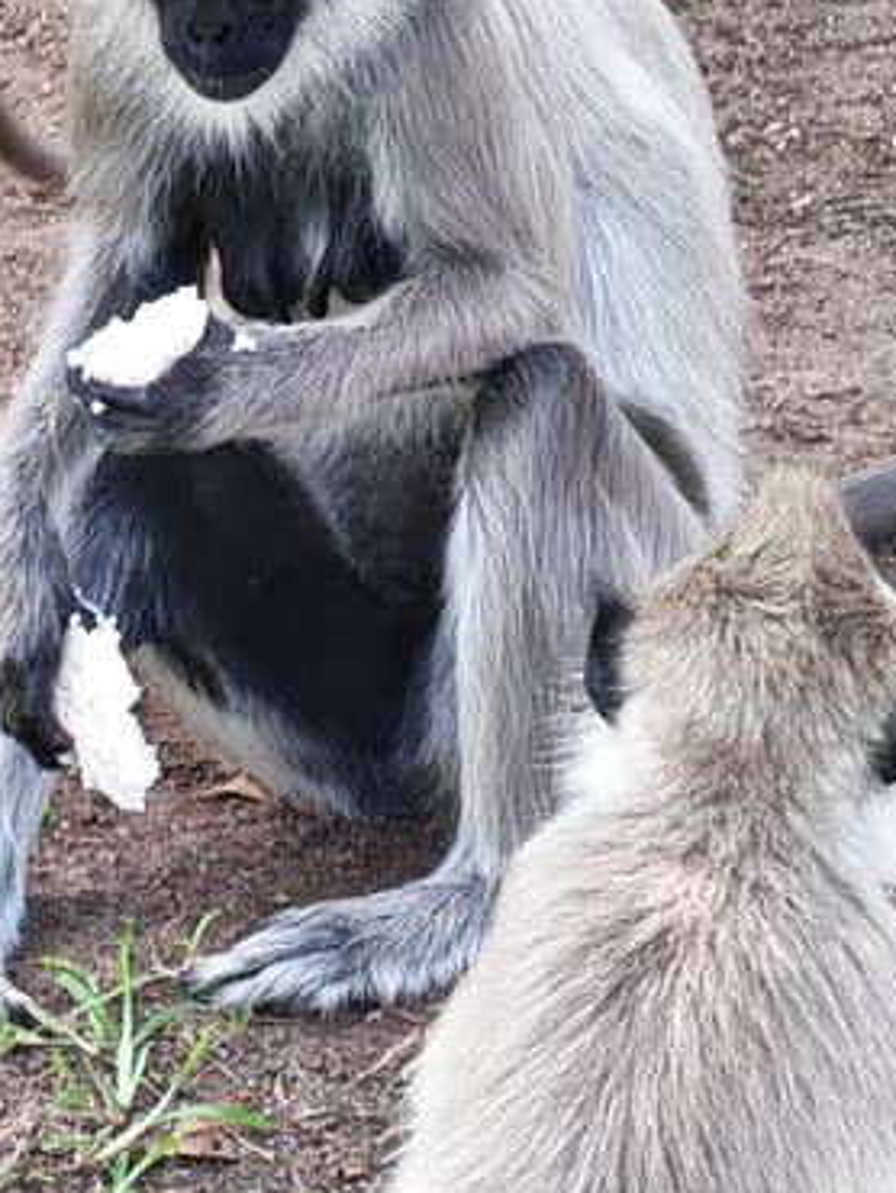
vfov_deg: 7.9
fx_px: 8584
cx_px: 351
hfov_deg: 6.0
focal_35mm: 249
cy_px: 403
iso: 640
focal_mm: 15.38
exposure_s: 1/100
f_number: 2.6
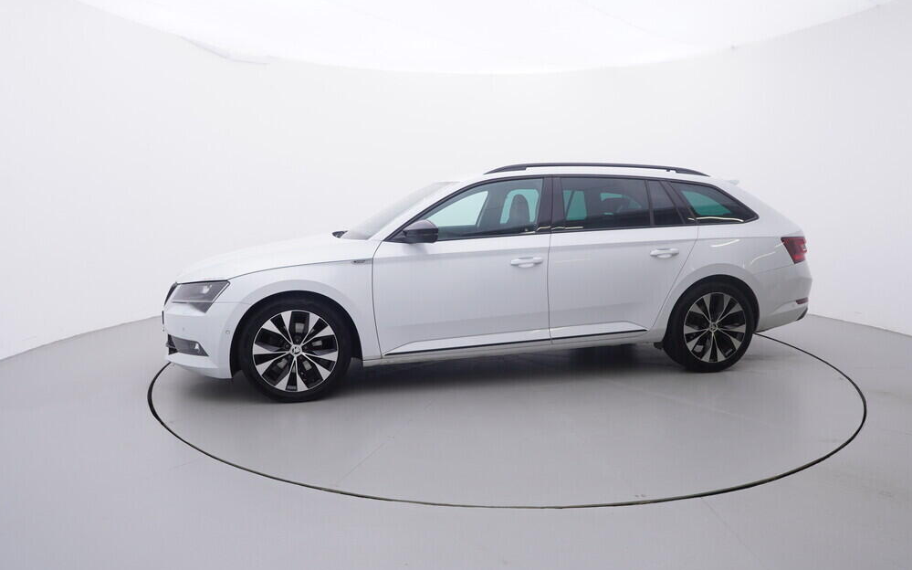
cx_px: 453
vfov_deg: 51.9
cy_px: 273
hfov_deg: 75.9
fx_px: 585
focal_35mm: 24
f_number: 5
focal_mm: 15
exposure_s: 1/80
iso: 200
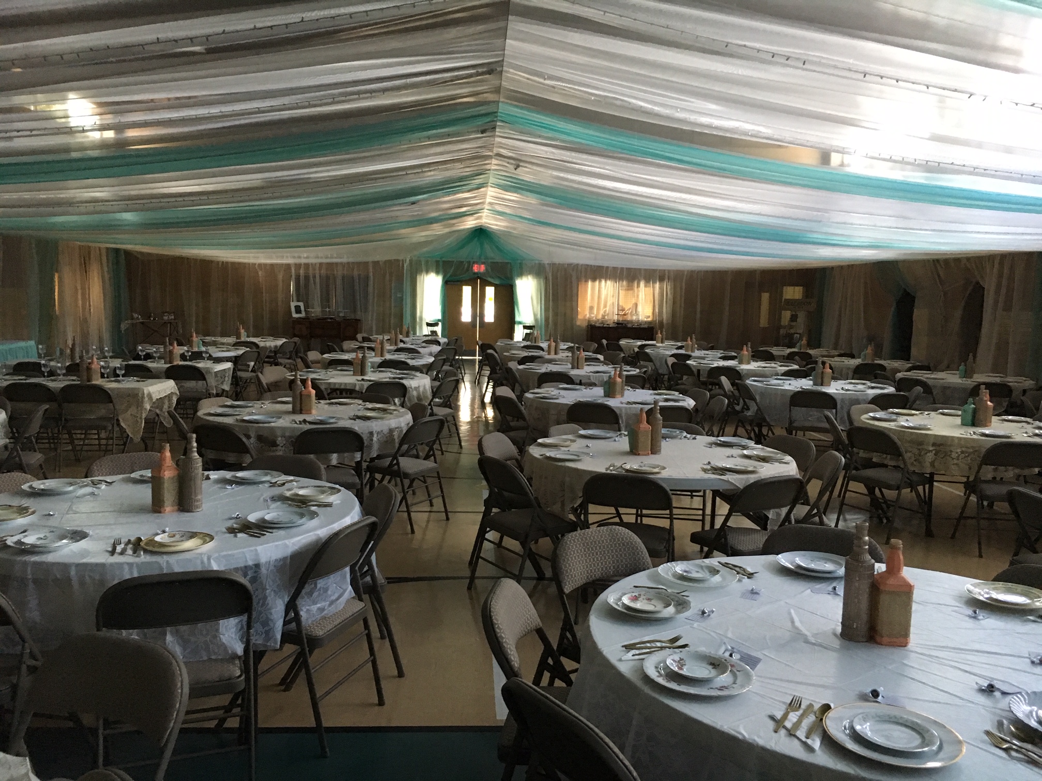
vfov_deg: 48.2
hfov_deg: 61.7
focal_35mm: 29
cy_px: 390
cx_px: 521
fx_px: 873
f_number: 2.2
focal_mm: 4.15
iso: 200
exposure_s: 1/30
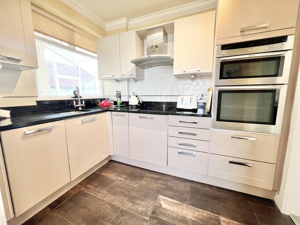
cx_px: 150
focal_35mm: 13
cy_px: 112
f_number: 1.8
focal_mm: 1.57
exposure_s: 1/100
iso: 100
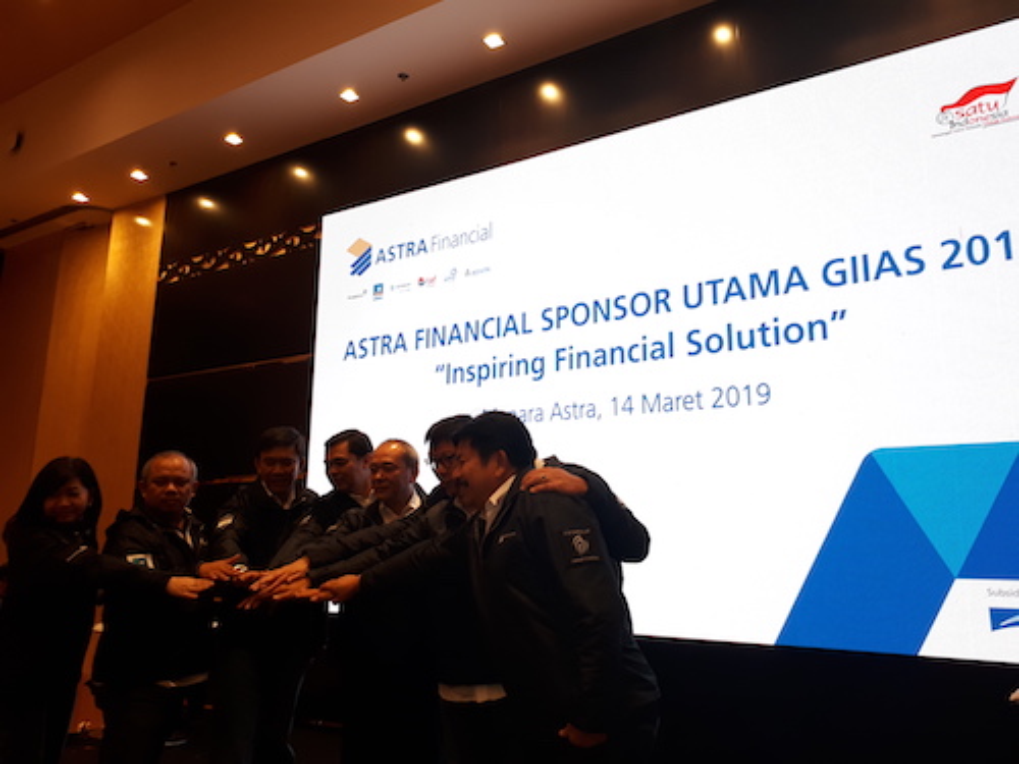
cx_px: 510
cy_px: 382
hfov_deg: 65.3
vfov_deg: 51.4
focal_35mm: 27
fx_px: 795
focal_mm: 3.6
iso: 50
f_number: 1.9
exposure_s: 1/33
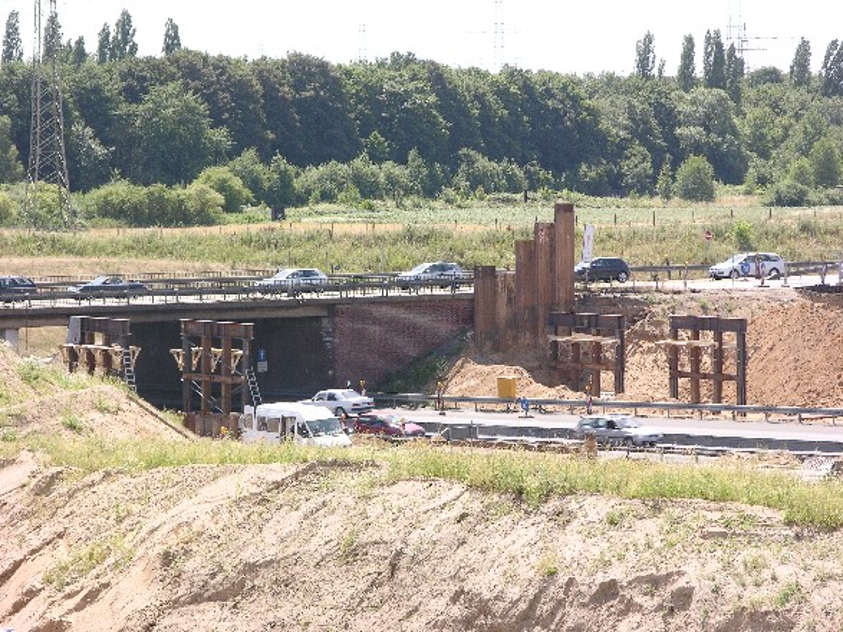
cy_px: 316
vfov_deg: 7.1
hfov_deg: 9.4
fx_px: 5113
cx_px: 422
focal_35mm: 210
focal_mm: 52.4
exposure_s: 1/134
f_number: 5.7
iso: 50
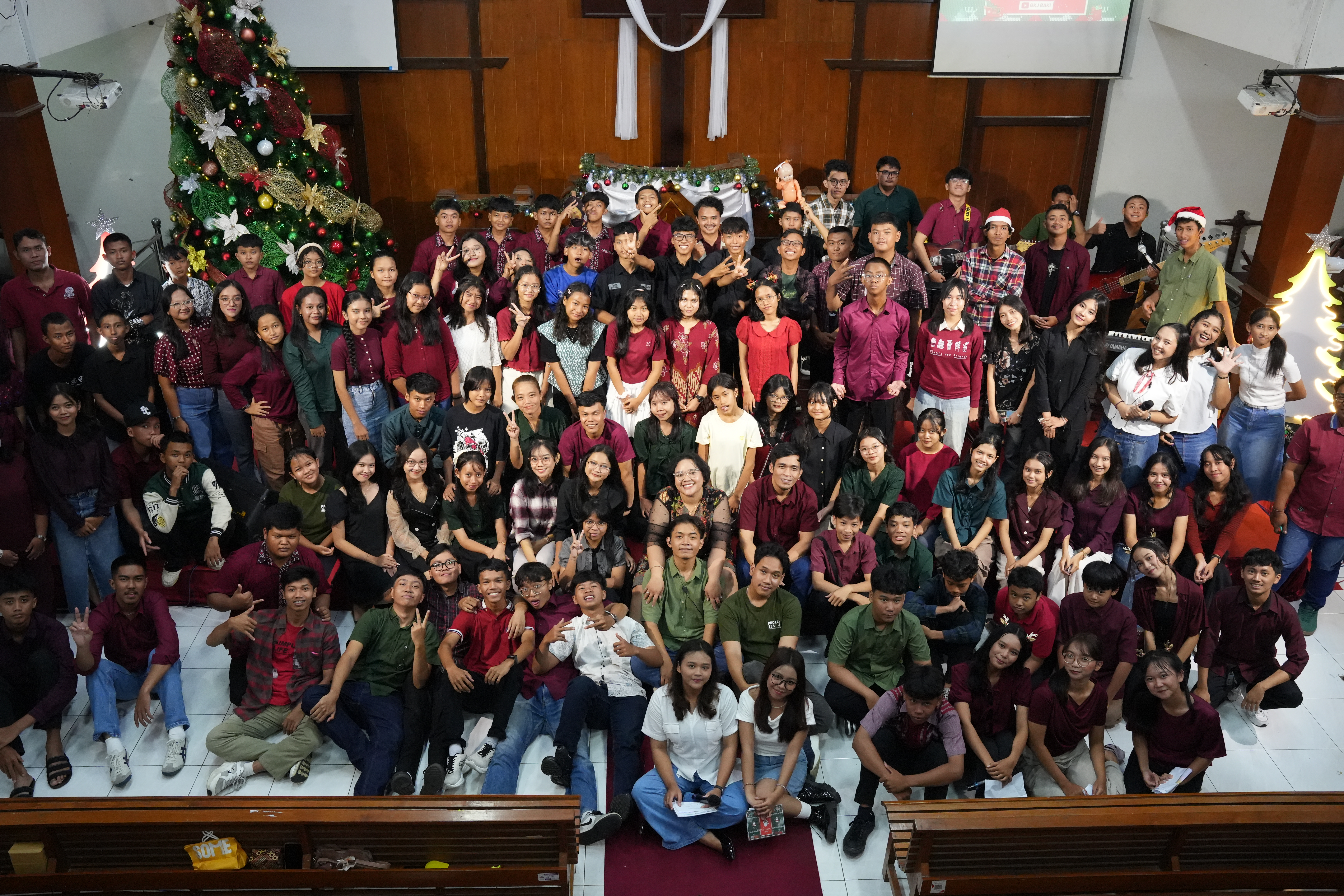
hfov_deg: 60.3
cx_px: 672
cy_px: 448
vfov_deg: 42.3
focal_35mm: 31
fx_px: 1157
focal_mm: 31
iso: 8000
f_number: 6.3
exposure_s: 1/125
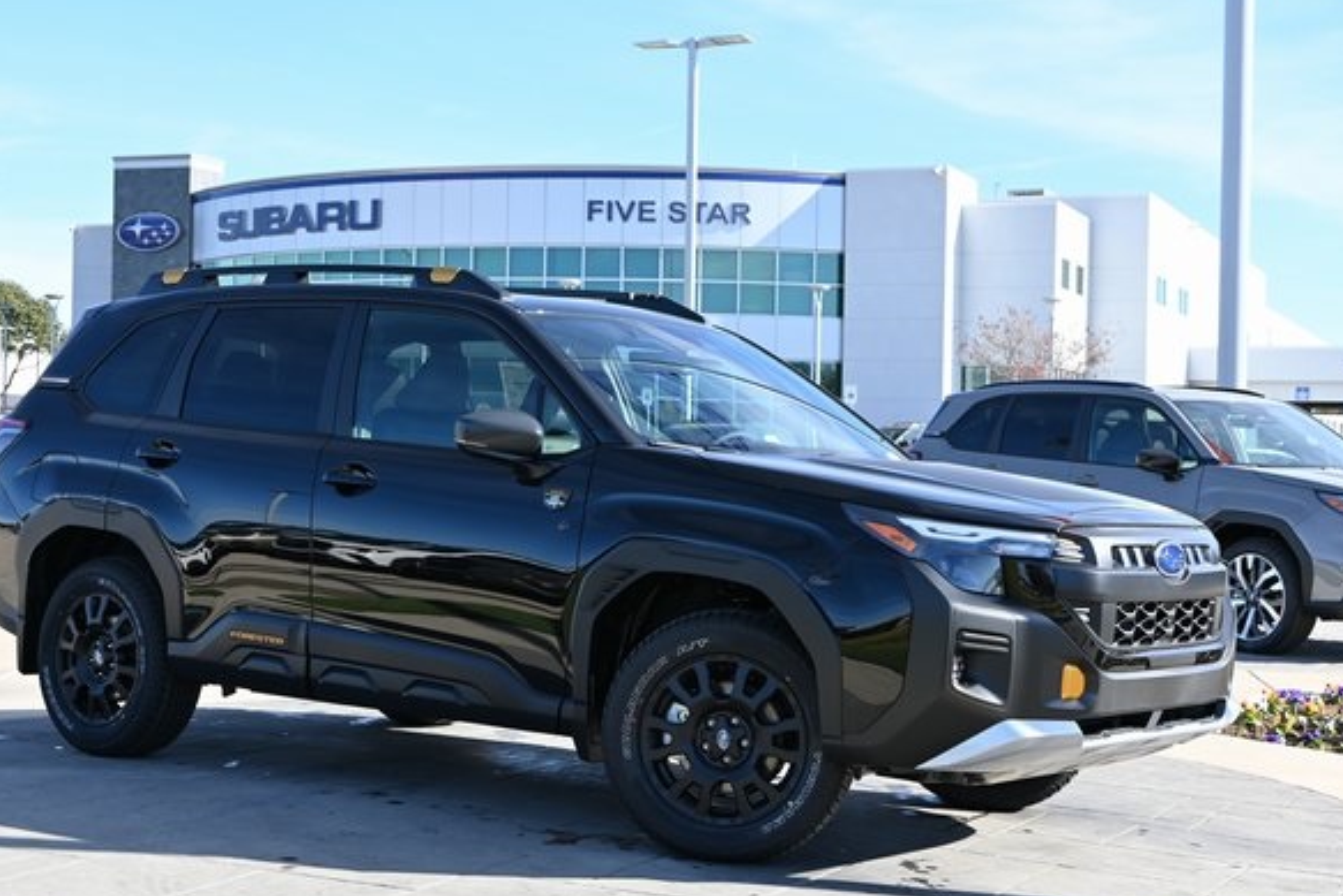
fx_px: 2120
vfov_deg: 23.9
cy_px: 462
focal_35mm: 57
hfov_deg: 35.1
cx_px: 620
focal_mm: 34.5
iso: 125
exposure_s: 1/250
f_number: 5.6
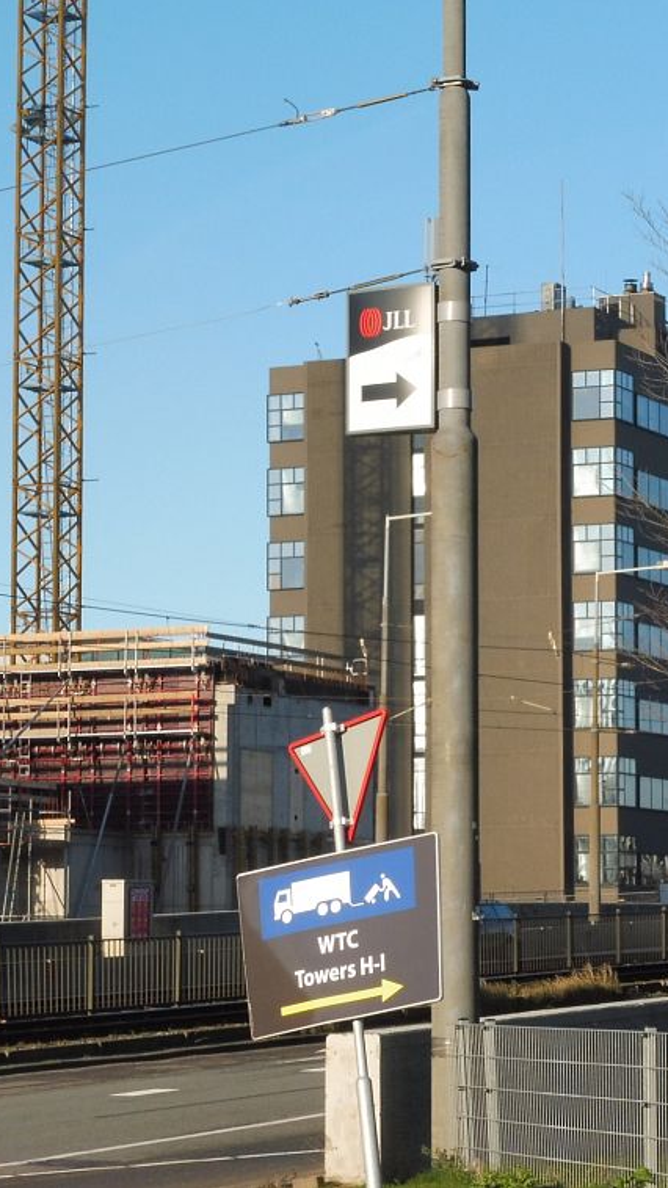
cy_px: 592
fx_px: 3655
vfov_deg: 18.5
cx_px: 458
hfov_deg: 10.4
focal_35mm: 116
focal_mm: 14.2
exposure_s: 1/320
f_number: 6.3
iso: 100
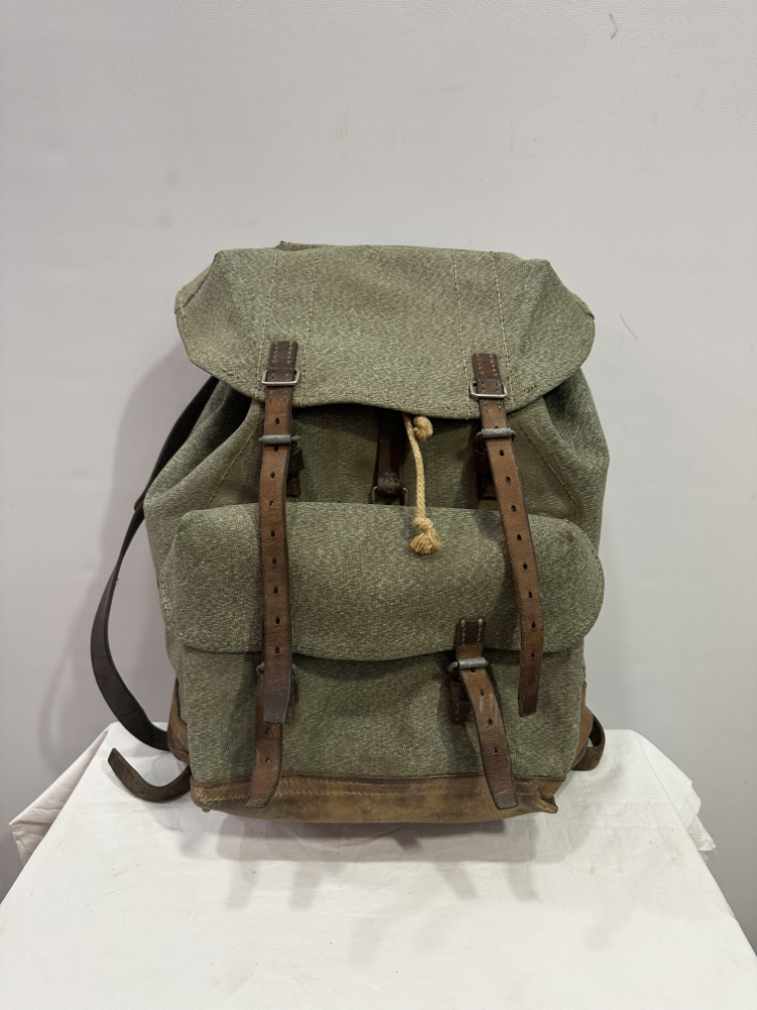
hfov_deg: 56.8
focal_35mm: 24
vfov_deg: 71.6
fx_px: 700
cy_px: 505
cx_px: 378
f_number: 1.8
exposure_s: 1/50
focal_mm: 6.9
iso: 125
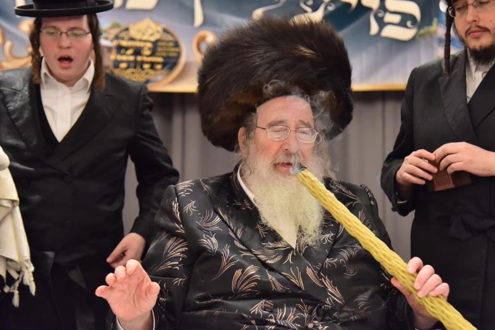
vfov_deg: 18.7
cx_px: 274
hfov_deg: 27.7
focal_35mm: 73
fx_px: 1004
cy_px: 156
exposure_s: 1/250
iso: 2500
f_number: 4
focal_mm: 58
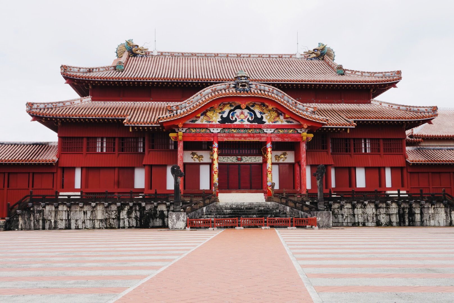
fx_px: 473
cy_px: 152
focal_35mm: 38
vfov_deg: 35.5
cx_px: 227
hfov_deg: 51.3
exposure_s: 1/100
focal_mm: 25
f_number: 13
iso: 100
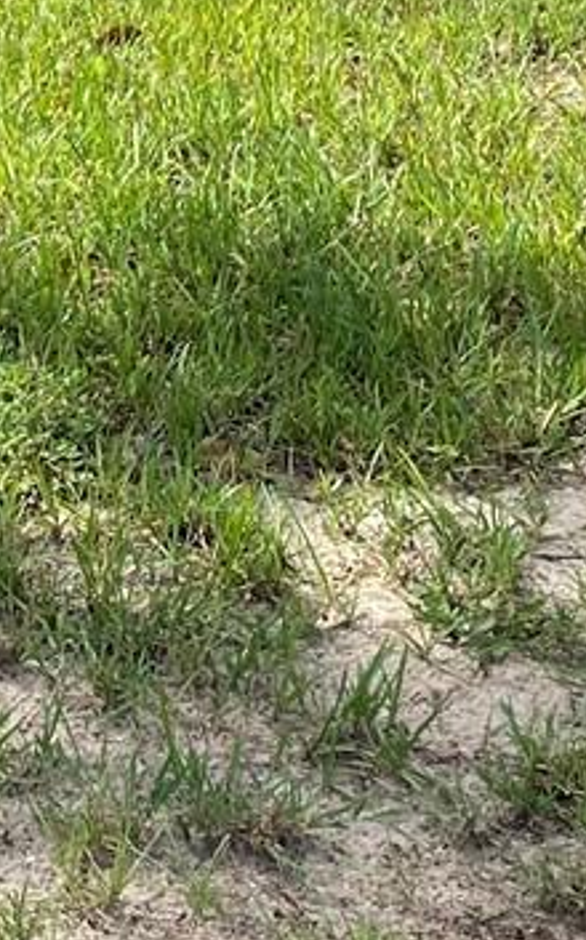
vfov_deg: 15.8
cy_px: -306
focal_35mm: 125
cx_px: -258
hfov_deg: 10.2
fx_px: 3201
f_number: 1.6
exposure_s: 1/1949
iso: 32
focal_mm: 4.2
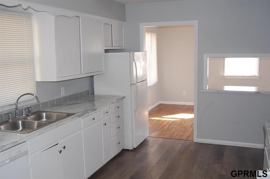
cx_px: 135
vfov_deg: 34.1
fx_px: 292
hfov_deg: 49.6
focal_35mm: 39
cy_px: 90
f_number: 4
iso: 400
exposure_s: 1/60
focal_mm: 26
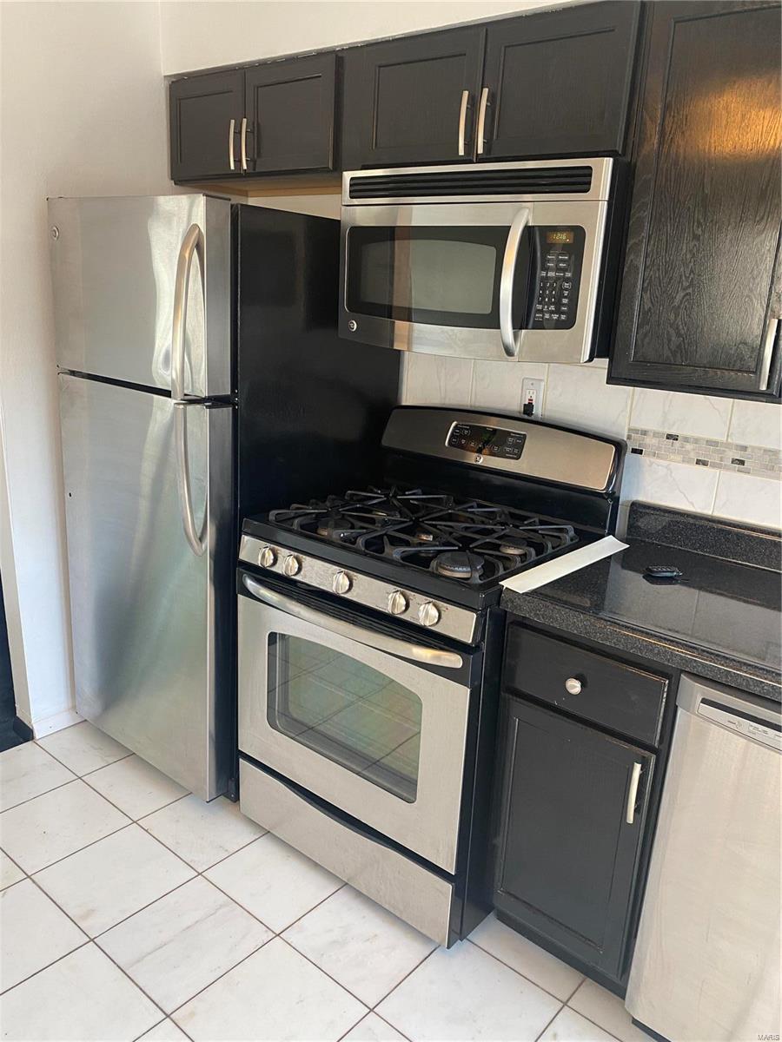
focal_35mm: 26
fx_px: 783
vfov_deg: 67.3
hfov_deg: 53.1
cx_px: 391
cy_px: 521
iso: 80
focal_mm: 4.25
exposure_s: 1/60
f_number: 1.8
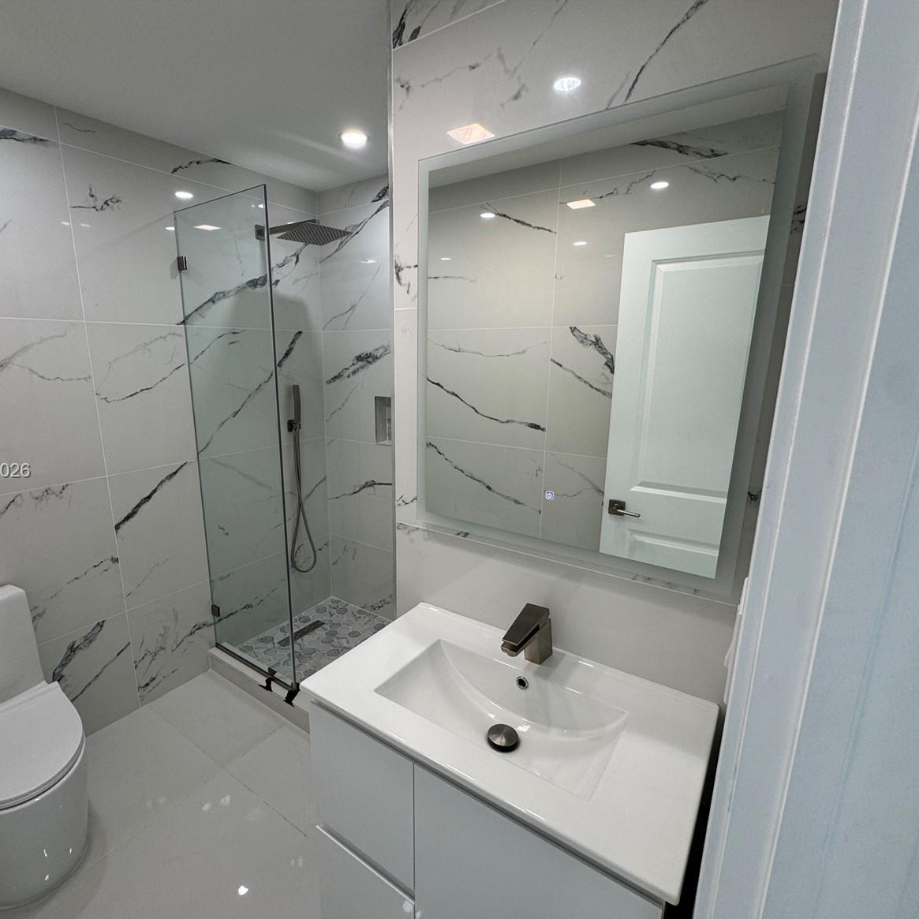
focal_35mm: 17
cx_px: 416
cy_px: 472
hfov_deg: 83.7
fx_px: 511
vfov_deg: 83.9
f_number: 2.2
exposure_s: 1/120
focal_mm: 2.22
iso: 80
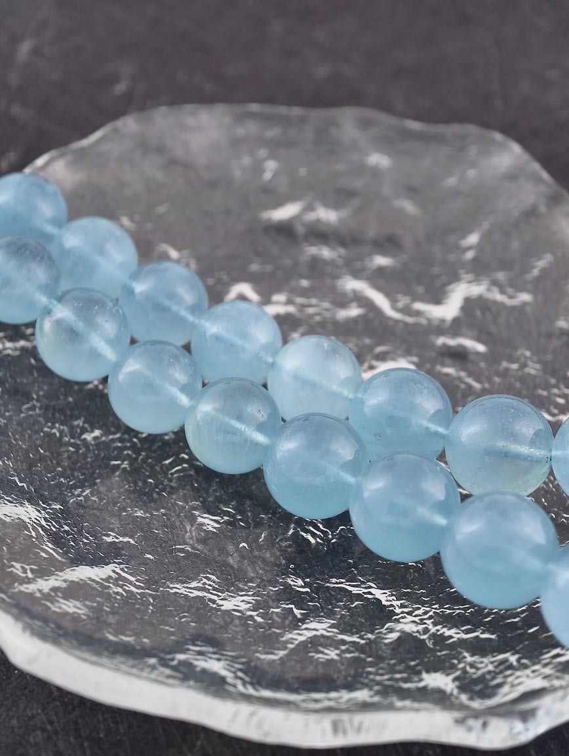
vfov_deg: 23.0
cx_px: 284
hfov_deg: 17.4
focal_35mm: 85
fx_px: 1858
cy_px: 378
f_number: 2.67
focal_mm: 22.48
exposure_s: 1/160
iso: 125
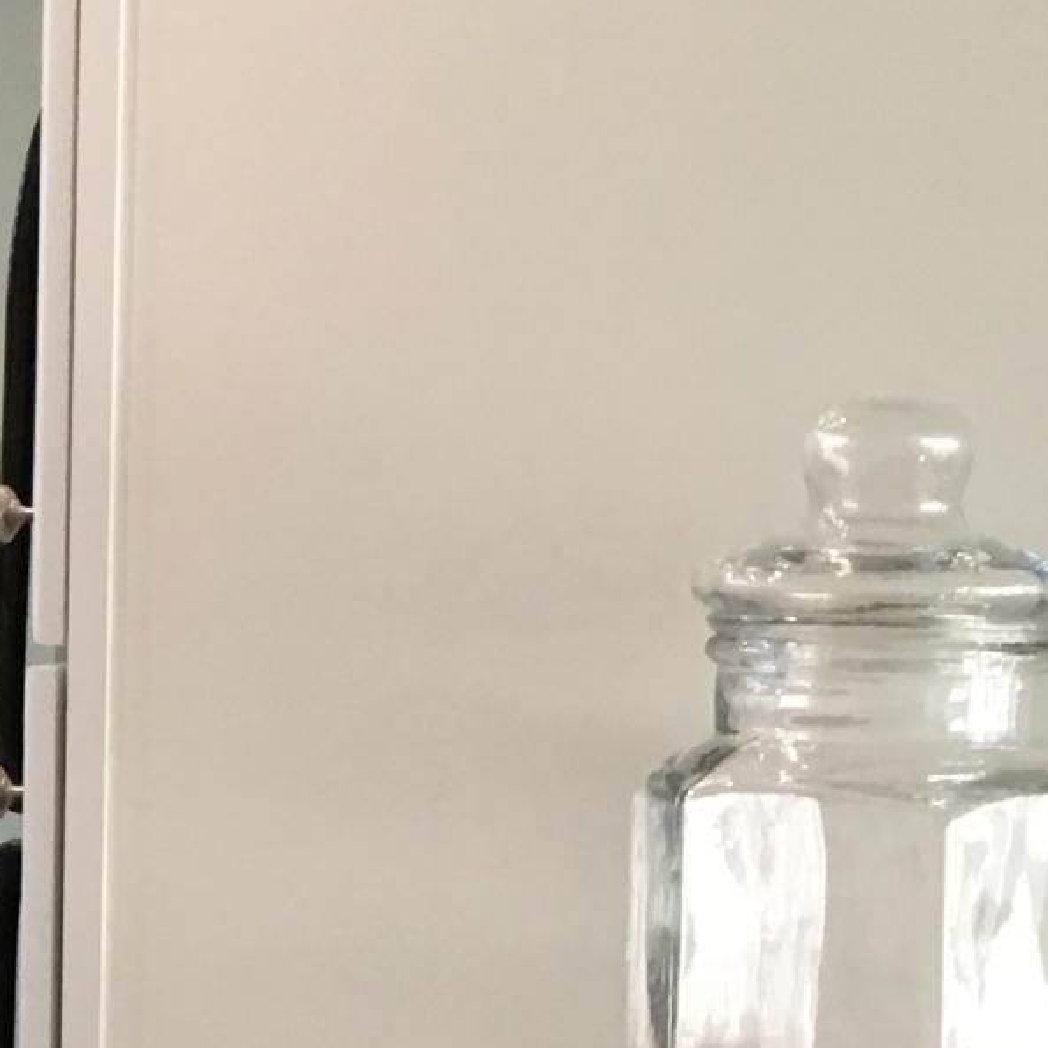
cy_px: 765
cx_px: -1060
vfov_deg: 13.5
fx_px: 4419
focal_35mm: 129
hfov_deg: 12.0
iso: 40
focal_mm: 4.15
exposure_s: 1/30
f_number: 2.2
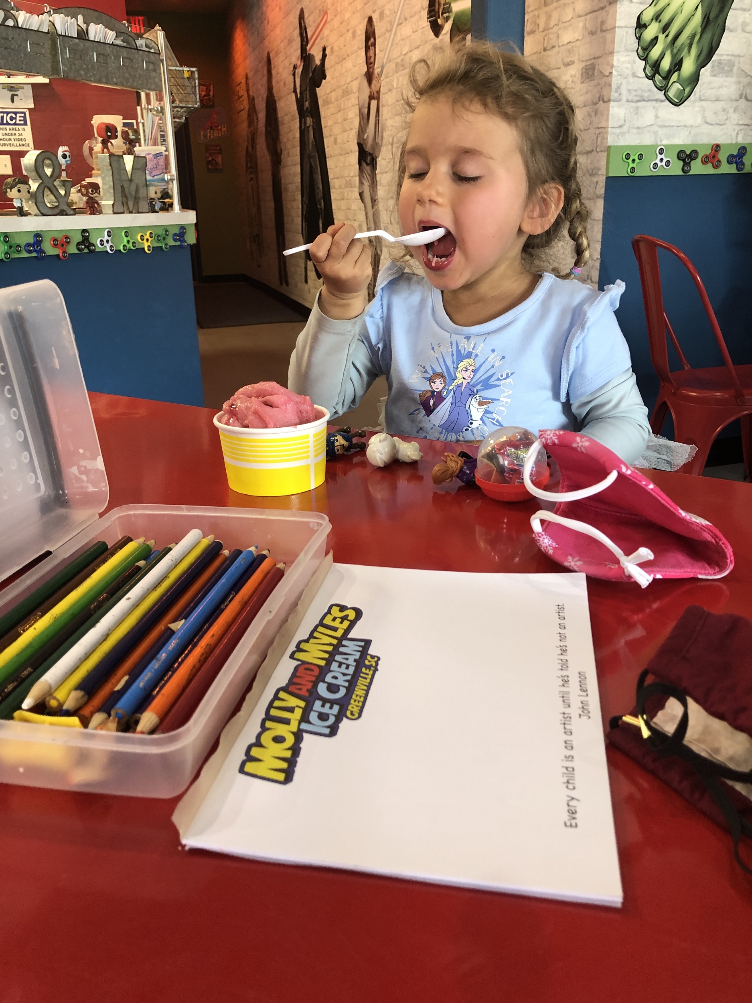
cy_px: 502
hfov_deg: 49.7
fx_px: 811
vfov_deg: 63.4
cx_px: 376
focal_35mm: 28
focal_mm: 3.99
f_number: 1.8
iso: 100
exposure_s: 1/60
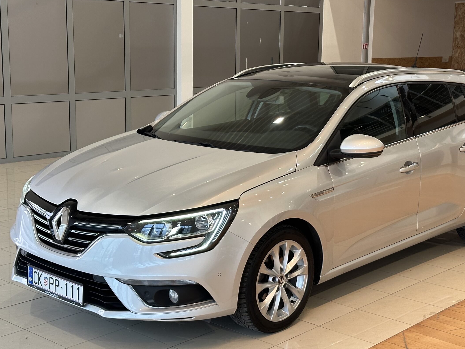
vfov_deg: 25.2
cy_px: 166
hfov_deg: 33.2
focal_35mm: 58
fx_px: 779
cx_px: 261
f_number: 1.78
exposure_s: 1/100
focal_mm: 6.86
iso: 125
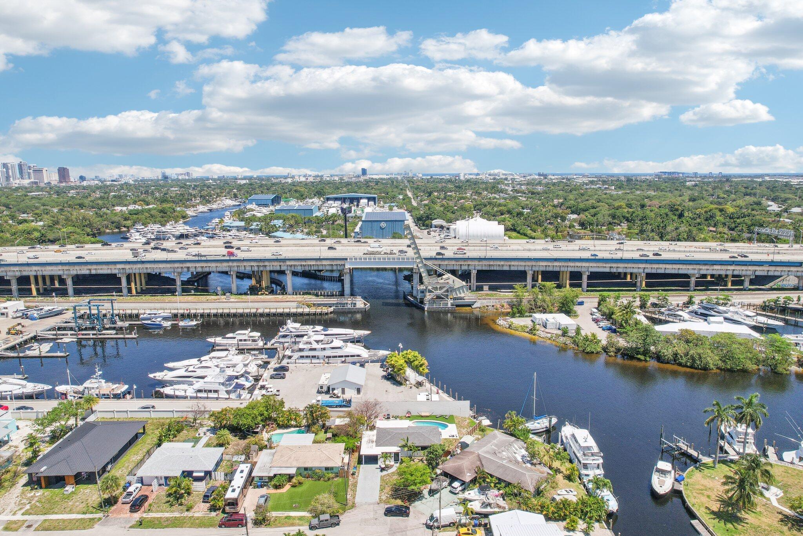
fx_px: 491
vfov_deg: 57.2
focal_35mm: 22
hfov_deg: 78.6
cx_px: 402
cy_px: 268
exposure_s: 1/730
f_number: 2.8
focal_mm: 8.4
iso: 150
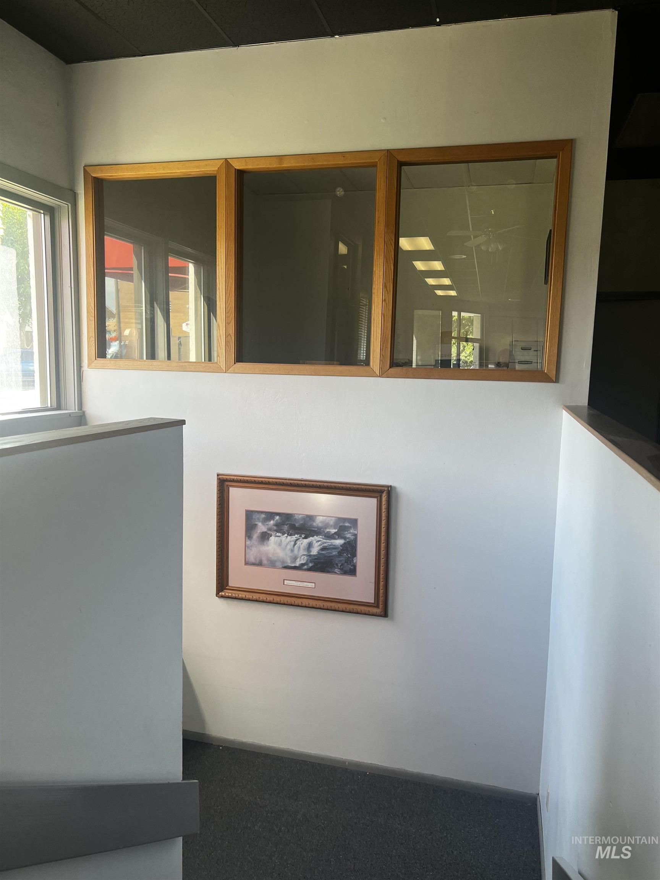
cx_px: 330
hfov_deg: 53.1
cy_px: 440
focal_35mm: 26
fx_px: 661
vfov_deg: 67.3
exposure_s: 1/121
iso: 64
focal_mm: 5.7
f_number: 1.5
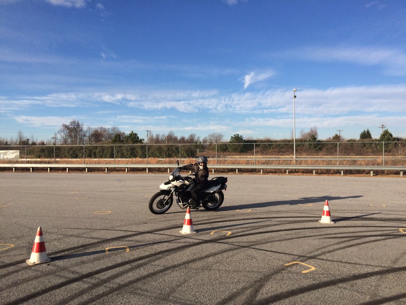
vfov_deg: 48.2
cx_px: 203
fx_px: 340
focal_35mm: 29
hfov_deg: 61.7
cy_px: 152
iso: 32
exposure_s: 1/2160
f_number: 2.2
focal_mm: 4.15
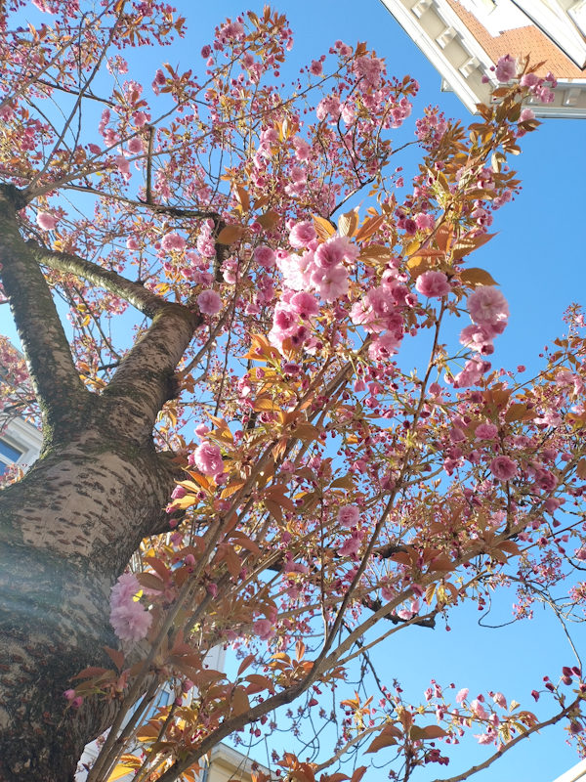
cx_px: 293
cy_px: 391
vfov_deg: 69.4
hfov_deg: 54.9
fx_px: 564
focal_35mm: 25
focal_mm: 4.71
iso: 100
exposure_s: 1/188
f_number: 1.7
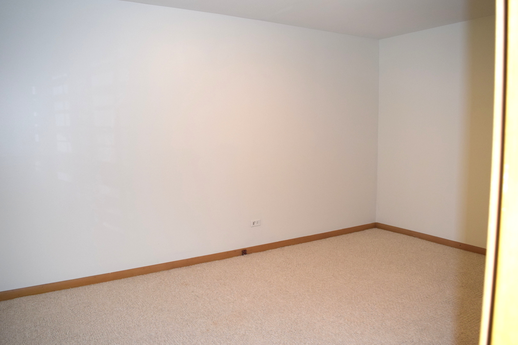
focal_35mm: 27
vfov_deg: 47.9
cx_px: 259
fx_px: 388
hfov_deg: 67.4
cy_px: 172
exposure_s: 1/100
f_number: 5
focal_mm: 18
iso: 800
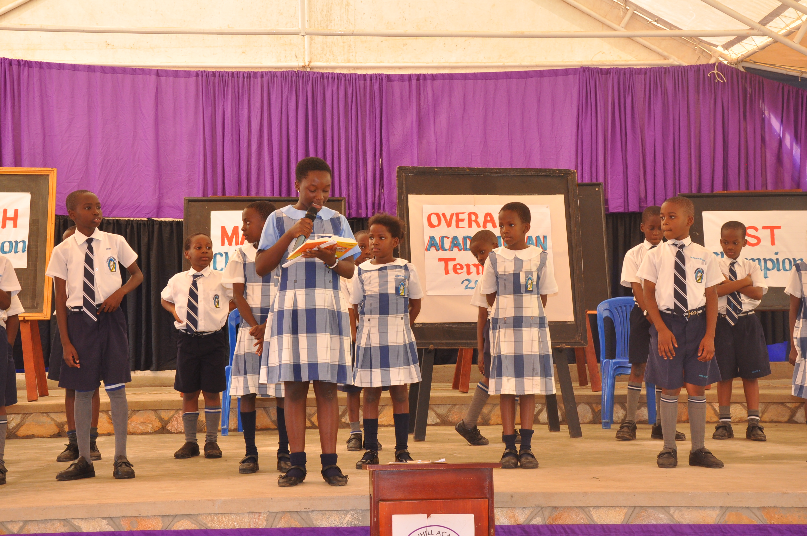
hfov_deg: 33.4
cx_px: 404
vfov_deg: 22.6
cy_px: 268
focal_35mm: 60
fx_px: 1343
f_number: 6.3
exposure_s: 1/160
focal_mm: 40
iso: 640
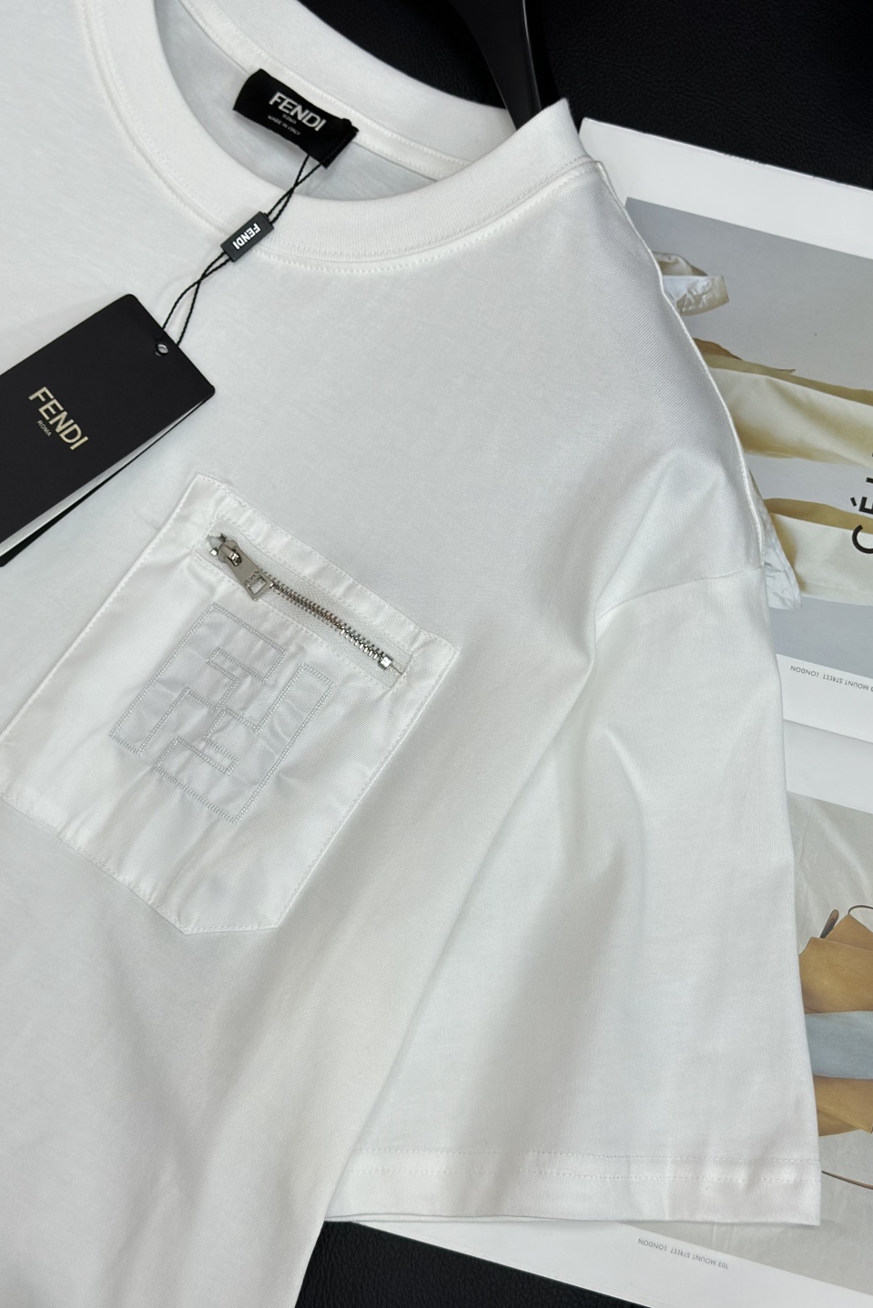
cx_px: 443
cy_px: 654
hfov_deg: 27.0
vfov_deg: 39.6
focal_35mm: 50
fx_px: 1818
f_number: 1.78
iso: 80
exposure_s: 1/1050
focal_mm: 6.86
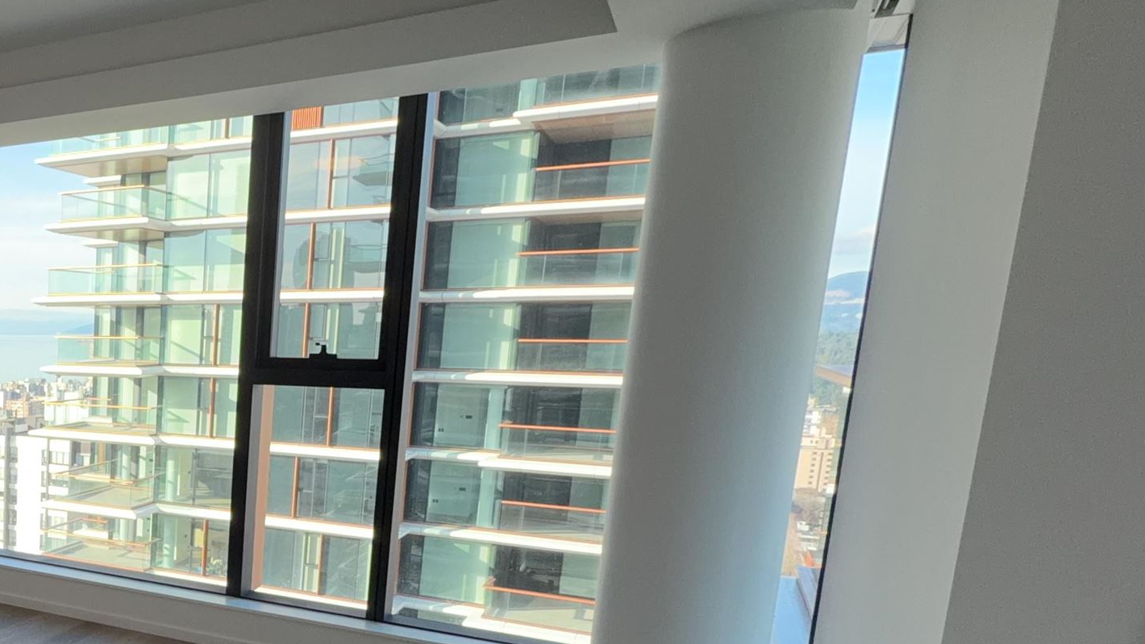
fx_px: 1002
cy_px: 497
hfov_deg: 46.6
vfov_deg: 34.7
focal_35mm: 33
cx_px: -67
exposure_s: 1/120
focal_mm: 2.22
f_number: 2.2
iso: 50
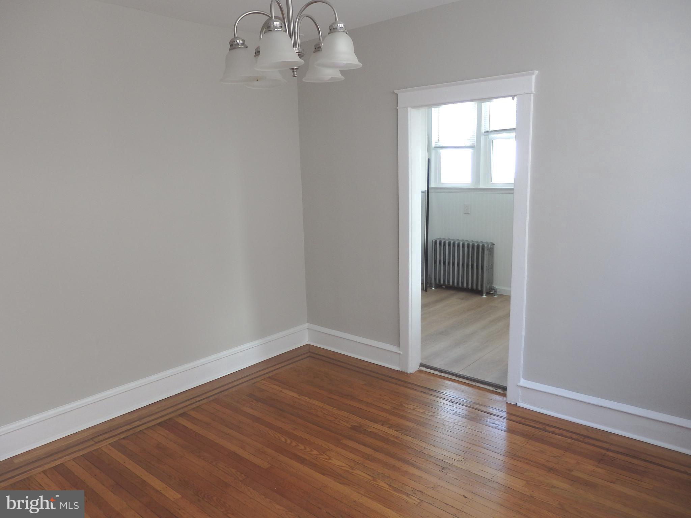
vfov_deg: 54.9
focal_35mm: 25
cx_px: 346
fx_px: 499
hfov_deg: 69.4
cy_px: 259
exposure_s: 1/100
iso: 125
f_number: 3
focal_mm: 4.5
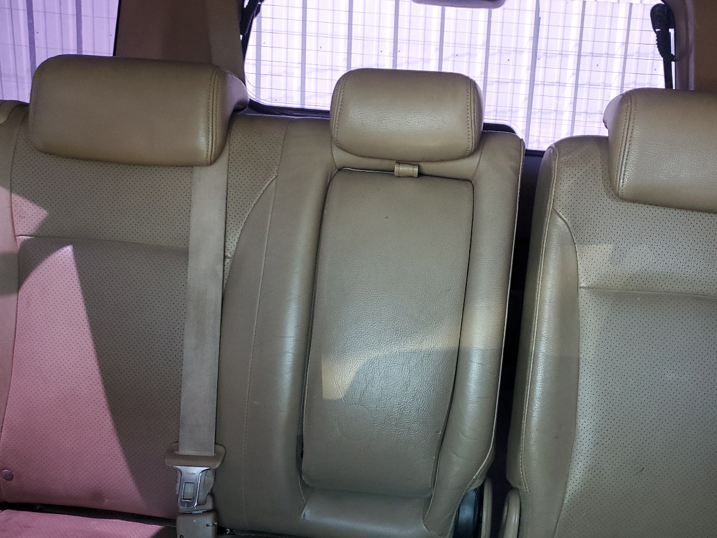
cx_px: 394
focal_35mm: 34
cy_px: 340
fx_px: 704
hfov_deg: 53.9
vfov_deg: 41.5
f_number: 1.5
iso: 97
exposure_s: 1/120
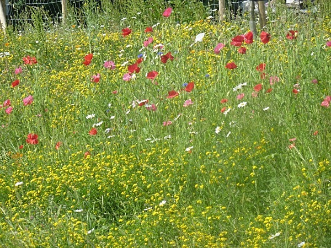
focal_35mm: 260
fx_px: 2486
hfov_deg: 7.6
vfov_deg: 5.7
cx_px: 166
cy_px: 124
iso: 80
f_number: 4.7
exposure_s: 1/320
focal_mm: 42.6
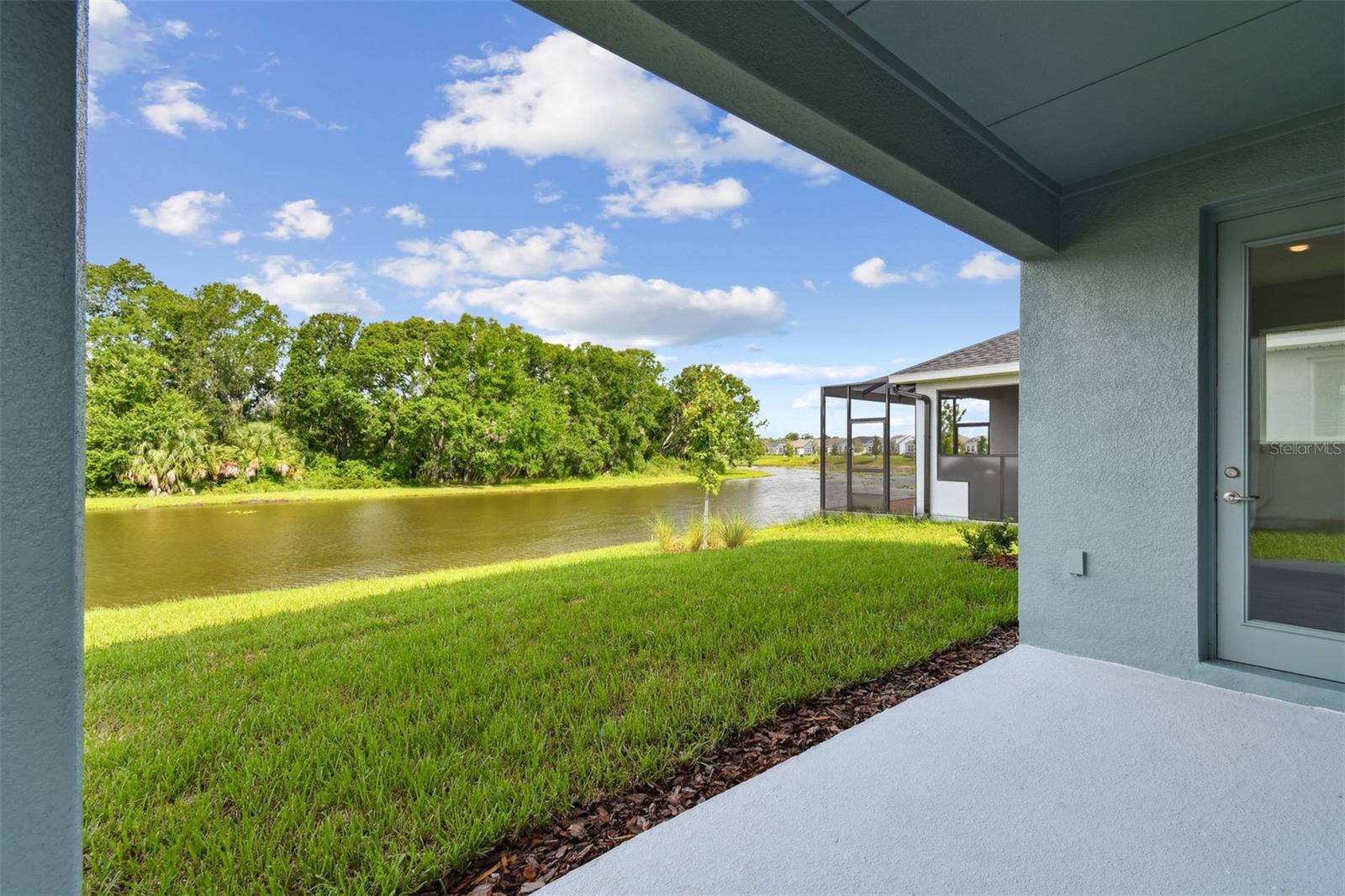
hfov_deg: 100.4
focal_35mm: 15
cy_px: 448
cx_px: 672
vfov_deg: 77.3
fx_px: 560
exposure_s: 1/160
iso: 100
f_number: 7.1
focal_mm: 10
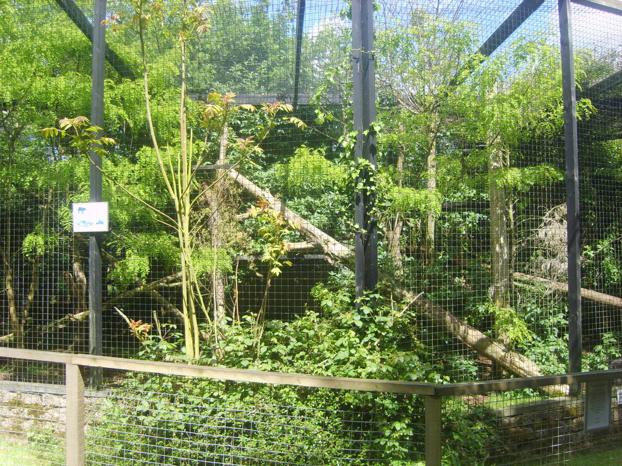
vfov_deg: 40.7
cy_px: 233
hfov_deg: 52.6
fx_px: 629
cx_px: 311
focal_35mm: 35
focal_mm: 7.4
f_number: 2.8
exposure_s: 1/350
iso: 50
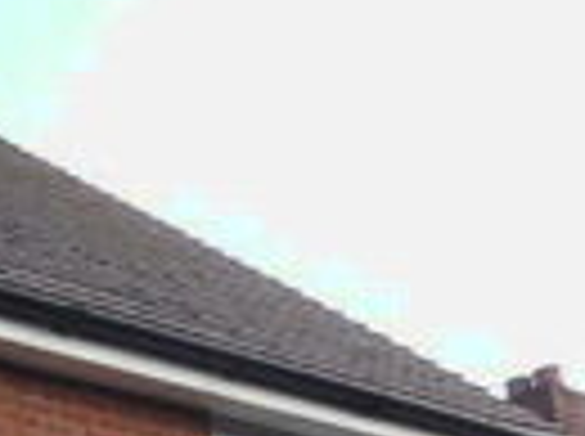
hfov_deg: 16.1
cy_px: 784
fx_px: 1822
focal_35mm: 108
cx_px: -392
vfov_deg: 12.5
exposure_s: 1/125
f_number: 2.8
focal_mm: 3.6
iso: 80
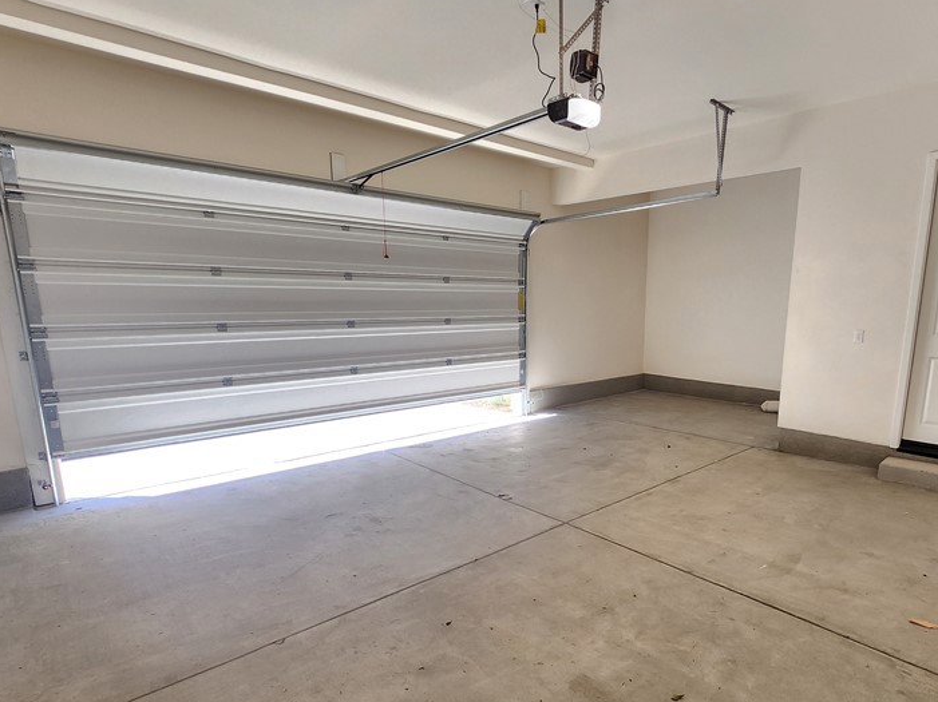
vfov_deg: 68.4
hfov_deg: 83.9
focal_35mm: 19
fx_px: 515
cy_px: 393
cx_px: 553
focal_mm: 1.74
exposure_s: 1/60
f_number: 2.2
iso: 64
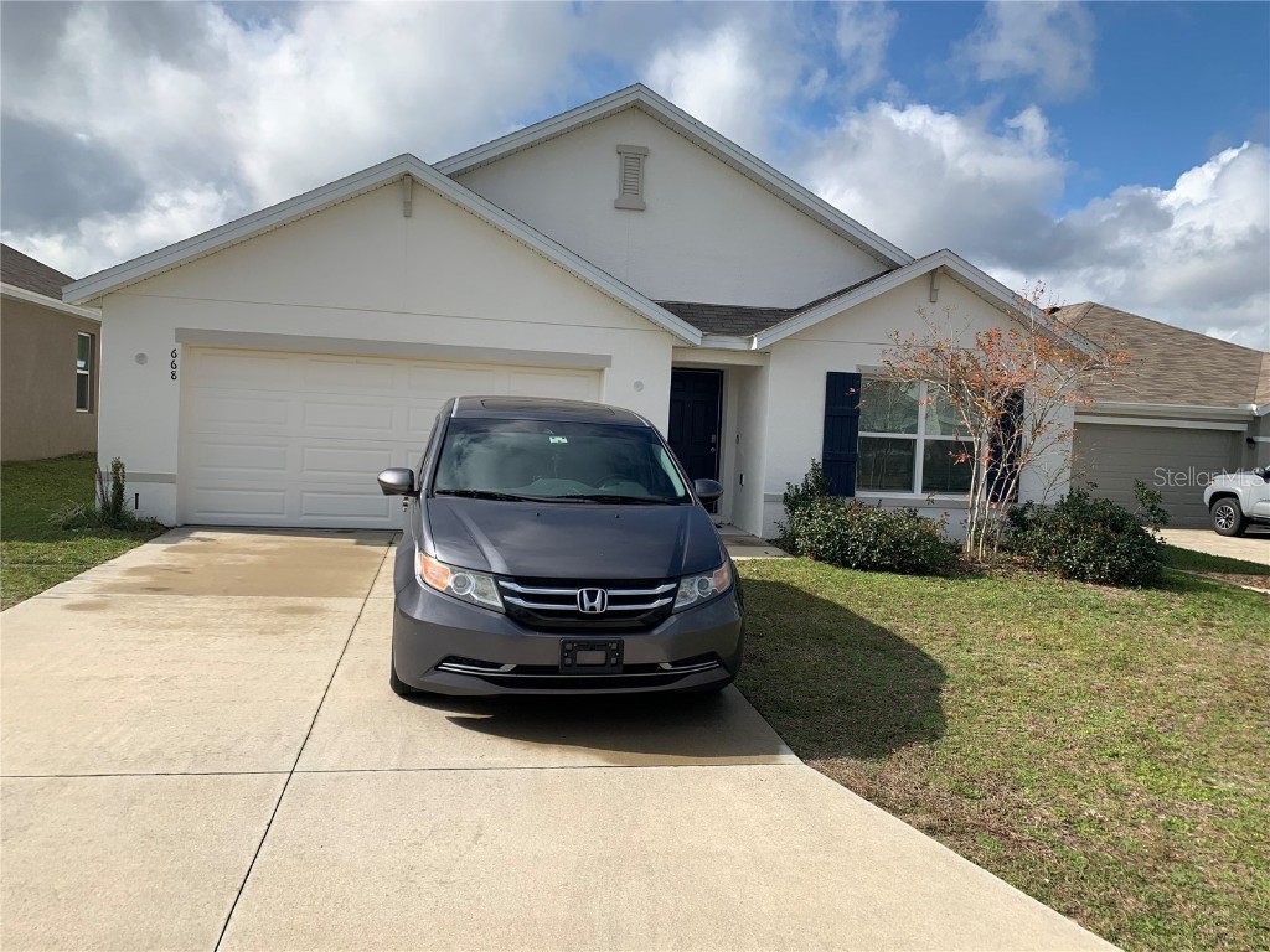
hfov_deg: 67.3
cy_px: 476
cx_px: 635
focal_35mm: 26
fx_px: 954
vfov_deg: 53.1
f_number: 1.8
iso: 25
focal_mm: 4.25
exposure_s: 1/3185
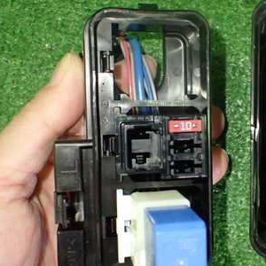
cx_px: 213
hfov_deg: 31.4
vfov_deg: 32.2
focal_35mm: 53
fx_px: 461
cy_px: 144
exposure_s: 1/80
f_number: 2.3
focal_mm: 5.4
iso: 800
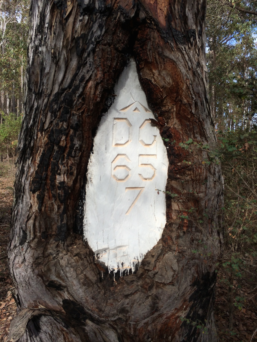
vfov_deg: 60.0
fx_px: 297
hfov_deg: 46.8
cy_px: 171
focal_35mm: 30
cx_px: 128
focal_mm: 4.12
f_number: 2.2
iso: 32
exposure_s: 1/855
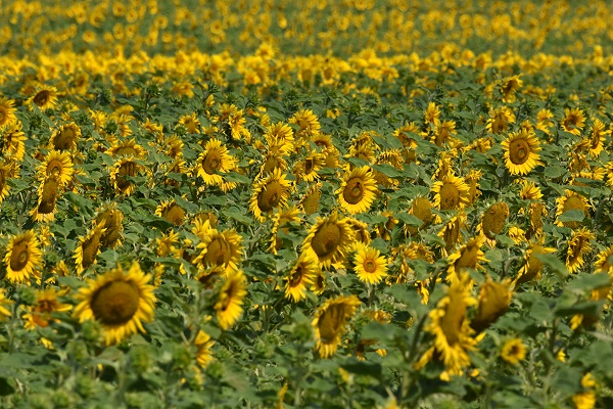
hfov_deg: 2.9
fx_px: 12259
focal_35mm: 720
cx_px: 306
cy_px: 204
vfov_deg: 1.9
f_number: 14
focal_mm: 480
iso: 200
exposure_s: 1/640
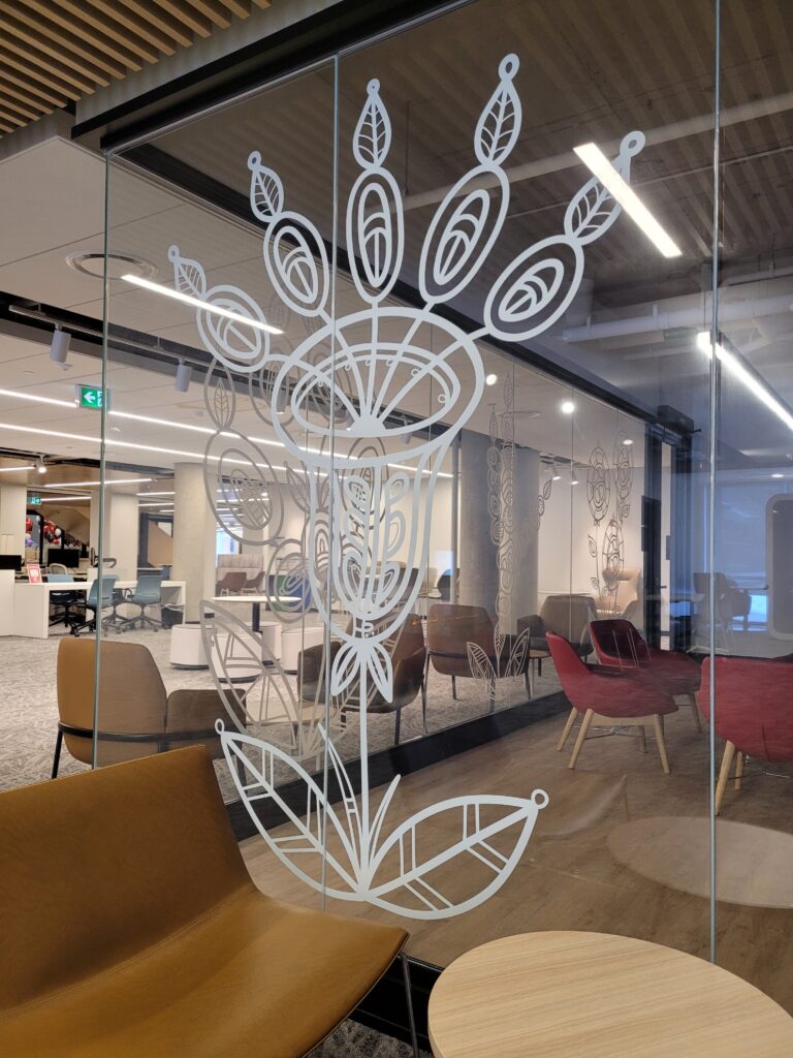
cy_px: 529
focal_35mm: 26
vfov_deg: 67.3
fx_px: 794
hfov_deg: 53.1
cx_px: 396
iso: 250
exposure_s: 1/60
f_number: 1.8
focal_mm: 5.4
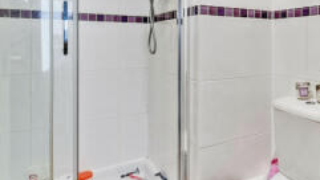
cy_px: 58
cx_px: 220
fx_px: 263
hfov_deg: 60.7
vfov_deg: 37.4
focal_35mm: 31
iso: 1250
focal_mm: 15
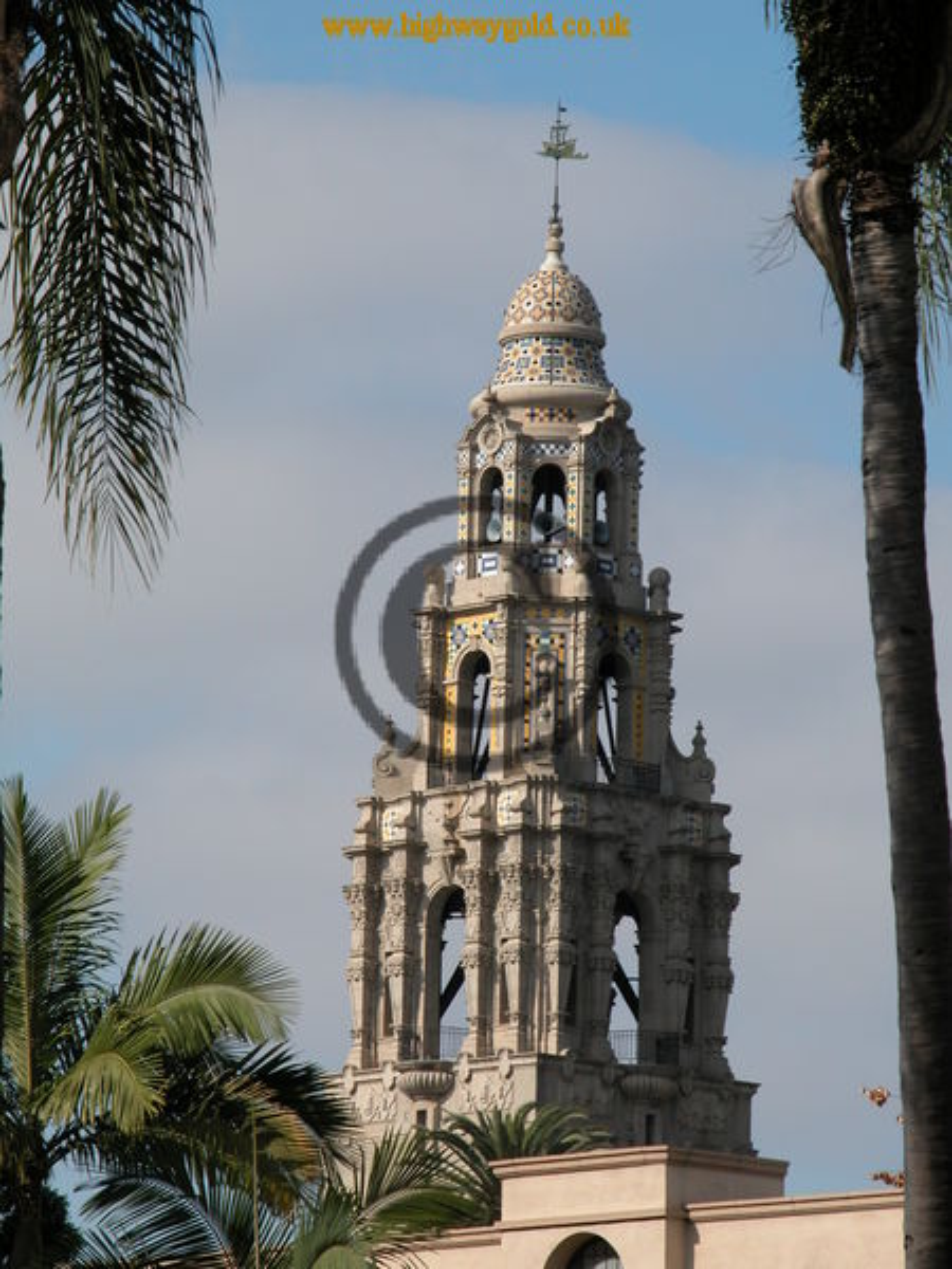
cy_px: 634
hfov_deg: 6.8
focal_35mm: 220
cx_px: 476
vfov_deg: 9.0
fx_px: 8067
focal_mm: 56.7
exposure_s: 1/542
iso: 100
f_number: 6.5
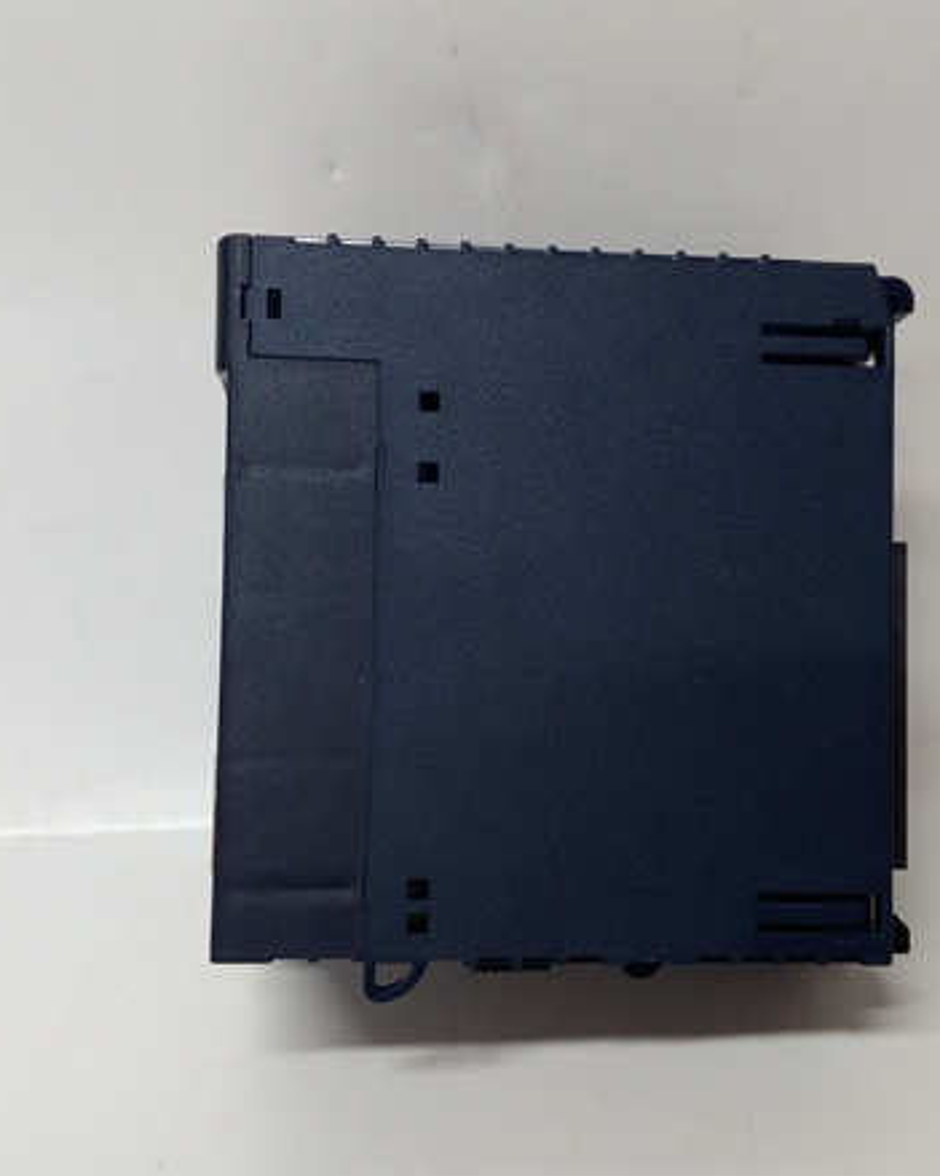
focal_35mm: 36
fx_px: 1252
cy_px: 579
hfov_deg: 40.8
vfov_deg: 50.3
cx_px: 597
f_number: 2
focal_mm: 3.79
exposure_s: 1/33
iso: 238
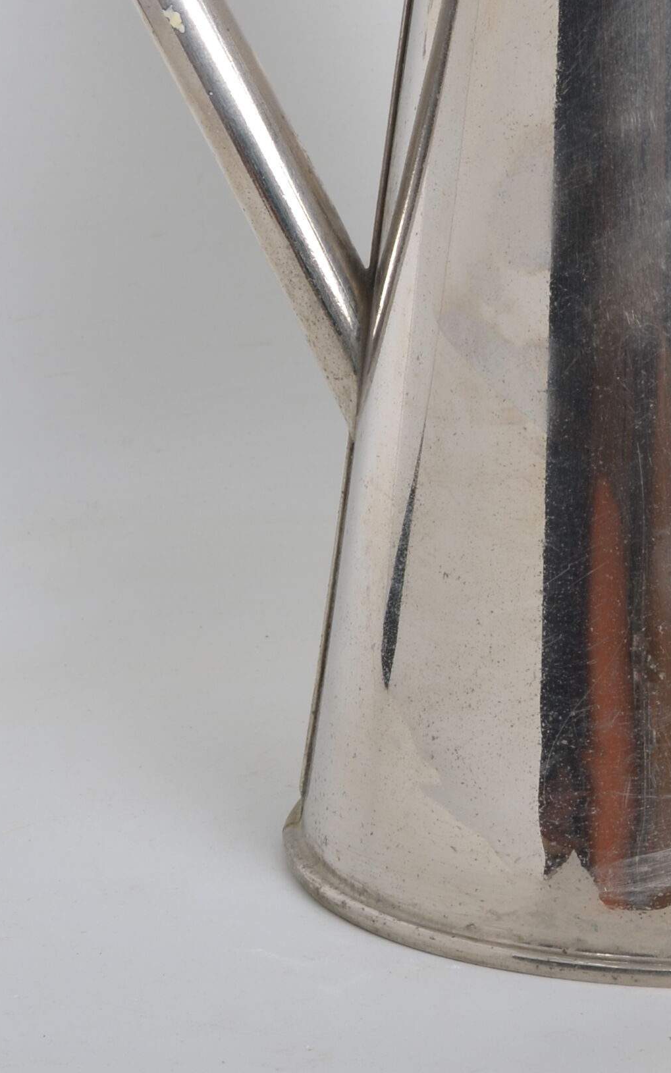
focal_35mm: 173
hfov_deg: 7.6
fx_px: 5061
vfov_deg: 11.9
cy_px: -91
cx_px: 555
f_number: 14
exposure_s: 1/125
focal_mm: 50
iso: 100
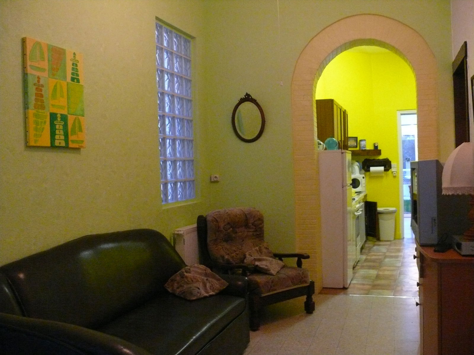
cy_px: 178
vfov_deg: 40.7
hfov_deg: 52.6
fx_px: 479
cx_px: 237
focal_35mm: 35
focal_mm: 7.4
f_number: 2.8
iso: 800
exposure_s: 1/25
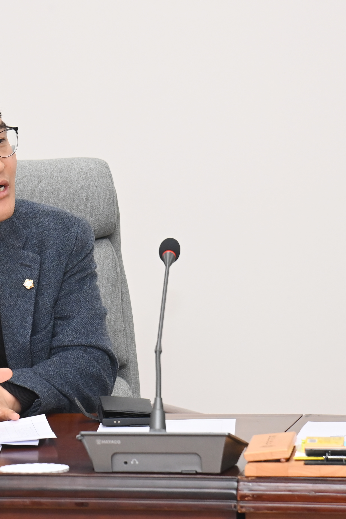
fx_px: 2609
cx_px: -11
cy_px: 259
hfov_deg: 7.6
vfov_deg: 11.4
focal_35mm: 181
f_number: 6.3
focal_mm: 120
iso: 2500
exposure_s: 1/250
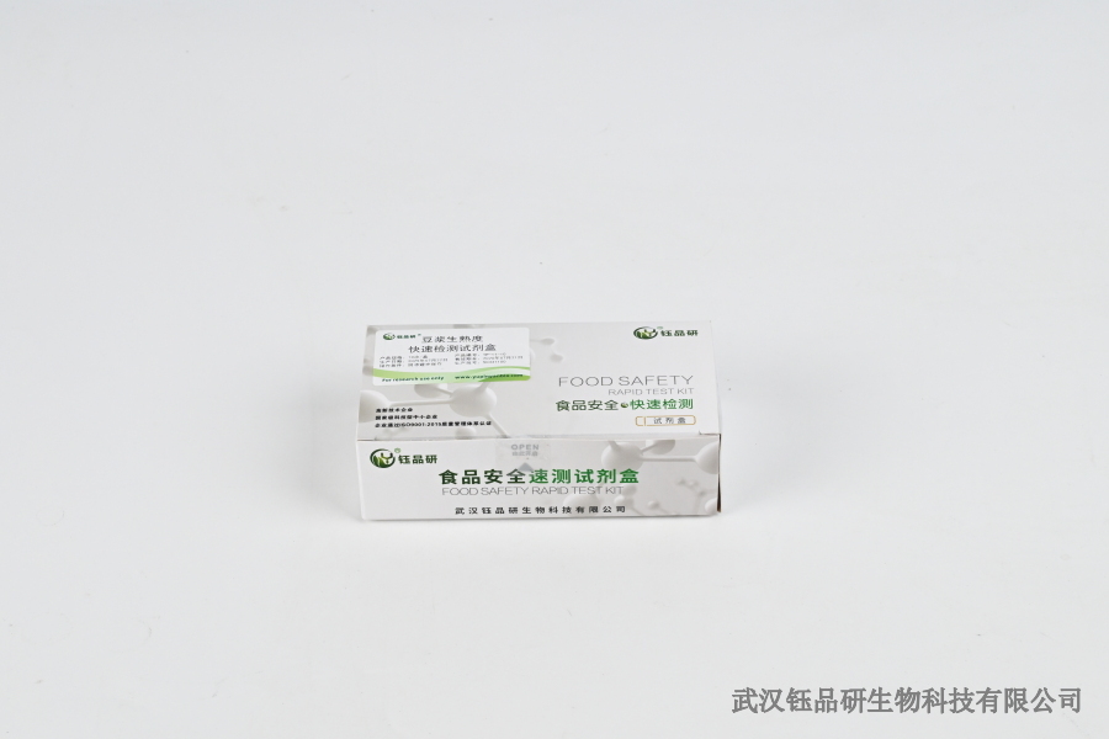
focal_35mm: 75
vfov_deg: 18.2
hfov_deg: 27.0
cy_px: 370
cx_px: 554
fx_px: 2310
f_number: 11
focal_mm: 50
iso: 800
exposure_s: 1/125
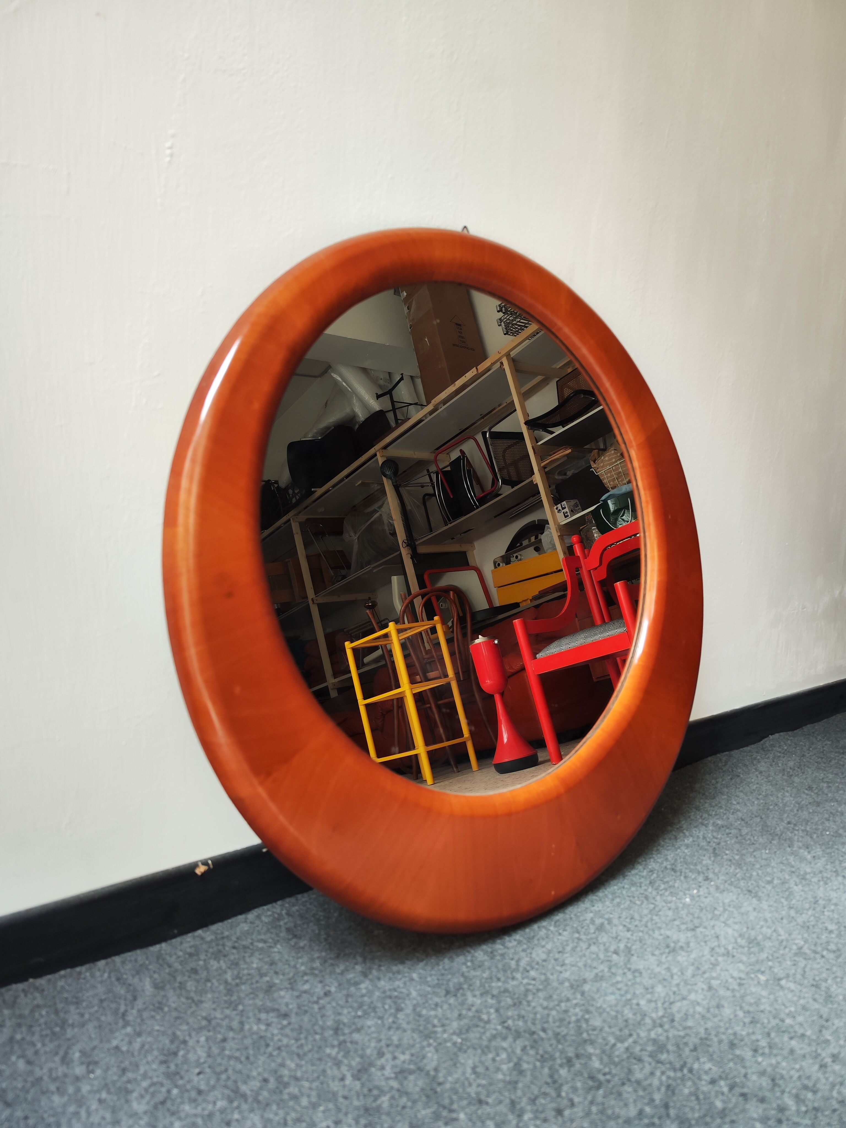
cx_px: 423
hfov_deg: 58.9
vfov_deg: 73.9
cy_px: 564
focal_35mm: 23
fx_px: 749
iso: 568
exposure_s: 1/100
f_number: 1.69
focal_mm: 7.01
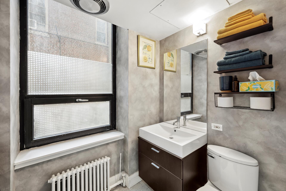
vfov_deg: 79.2
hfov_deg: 102.3
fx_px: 115
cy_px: 96
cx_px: 143
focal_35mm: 14
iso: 320
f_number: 8
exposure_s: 1/4
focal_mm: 14.5
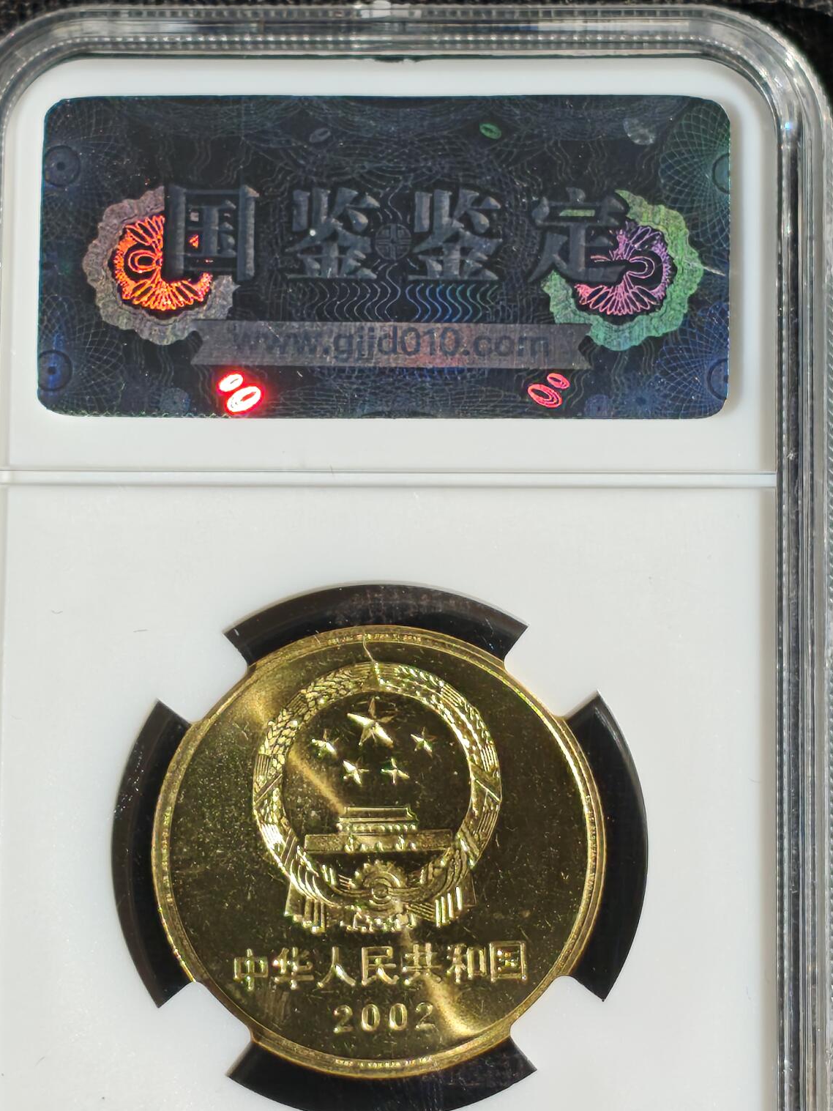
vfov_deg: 16.3
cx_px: 411
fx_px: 3882
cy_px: 624
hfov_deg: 12.2
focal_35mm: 121
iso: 50
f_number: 1.5
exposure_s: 1/2847
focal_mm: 4.94
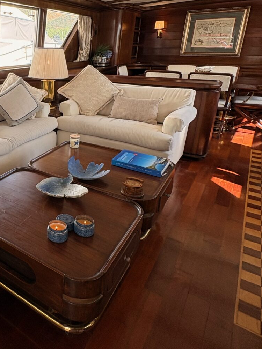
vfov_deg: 62.5
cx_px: 2
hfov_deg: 43.0
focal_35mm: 28
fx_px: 283
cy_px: 129
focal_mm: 2.22
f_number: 2.2
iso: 64
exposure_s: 1/99
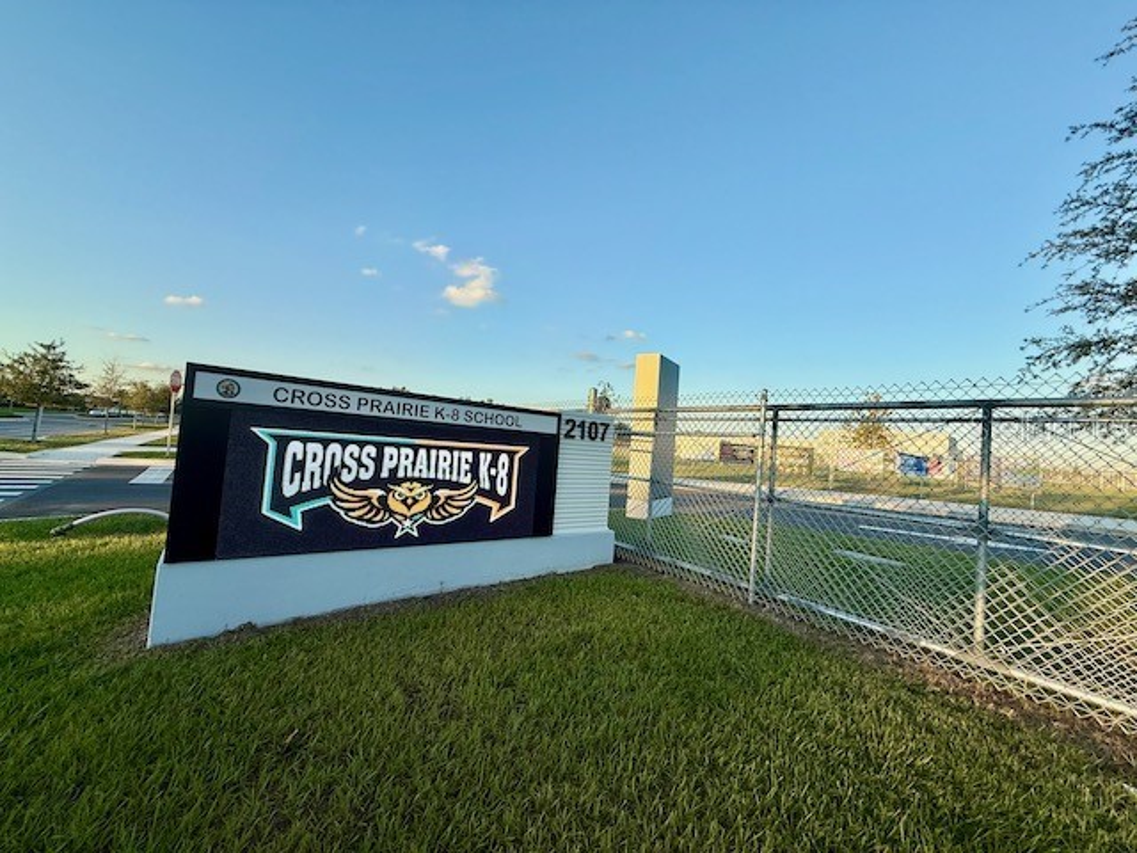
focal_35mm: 14
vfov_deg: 85.7
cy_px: 426
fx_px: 460
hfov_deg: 102.1
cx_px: 568
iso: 50
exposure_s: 1/679
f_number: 2.2
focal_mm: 2.22
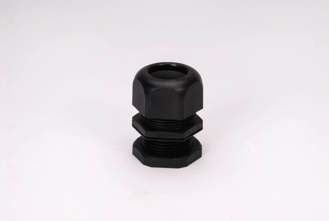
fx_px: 1647
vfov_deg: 7.7
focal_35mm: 180
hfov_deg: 11.4
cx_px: 164
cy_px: 110
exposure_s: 1/125
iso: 200
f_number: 14
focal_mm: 120
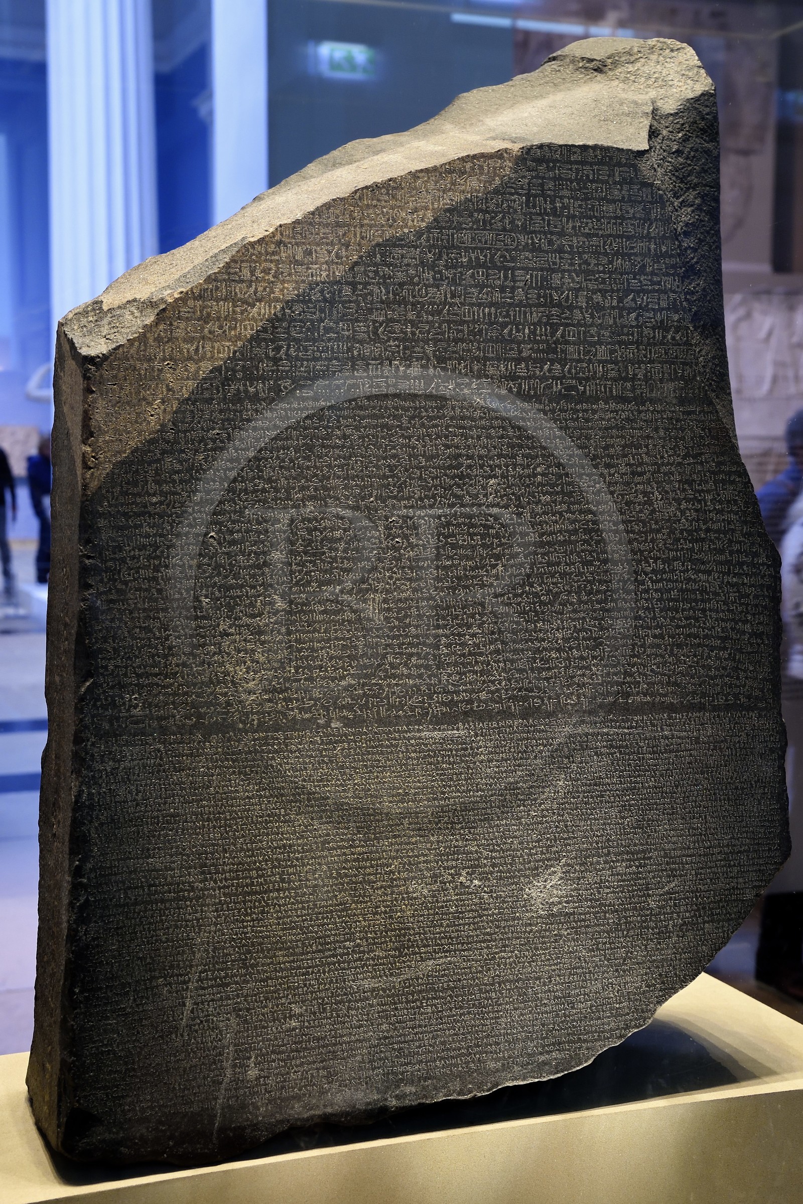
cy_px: 602
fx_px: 1673
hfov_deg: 27.0
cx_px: 402
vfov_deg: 39.6
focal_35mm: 50
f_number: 6.3
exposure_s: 1/15
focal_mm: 50
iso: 1600
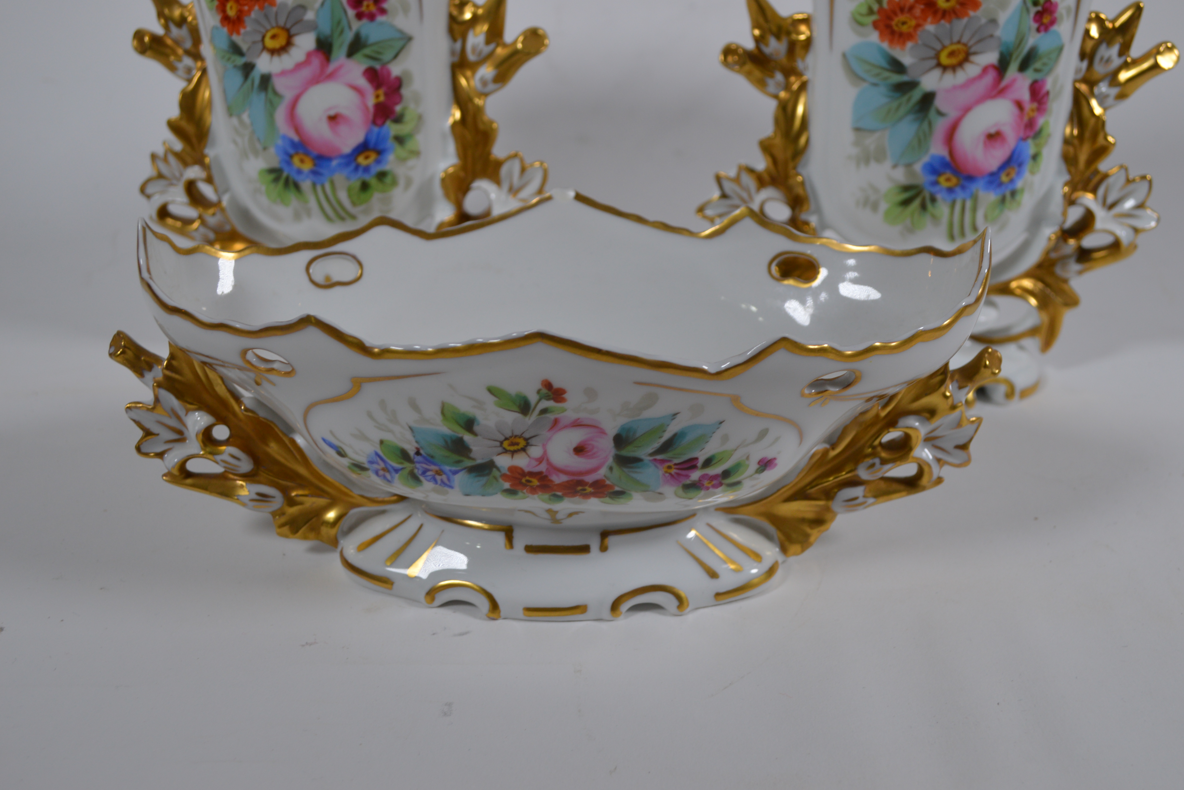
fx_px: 1217
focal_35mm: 37
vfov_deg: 35.9
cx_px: 595
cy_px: 389
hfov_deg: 51.9
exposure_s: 1/125
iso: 220
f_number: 5.6
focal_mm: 24
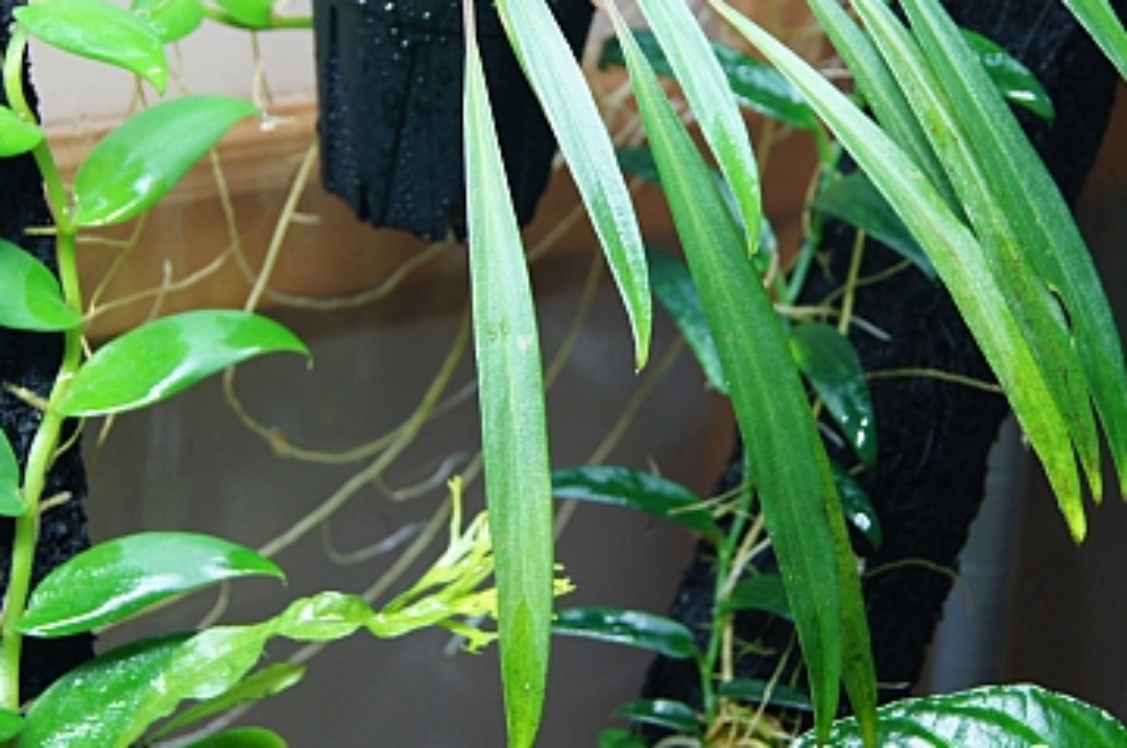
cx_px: 632
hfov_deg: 27.0
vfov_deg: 18.1
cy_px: 214
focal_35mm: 75
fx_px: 2345
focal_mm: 30
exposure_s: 1/20
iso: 400
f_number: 4.5
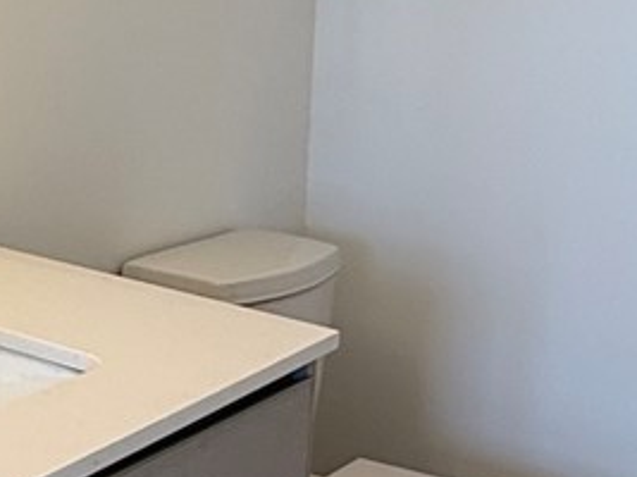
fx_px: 1545
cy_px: 33
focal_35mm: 84
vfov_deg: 17.3
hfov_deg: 22.2
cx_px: -29
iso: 100
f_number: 2.2
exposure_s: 1/120
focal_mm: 2.22
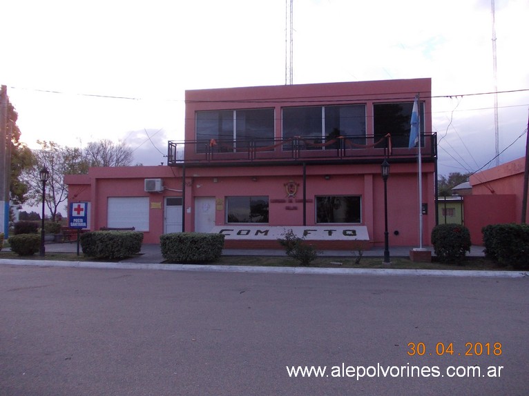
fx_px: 428
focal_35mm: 28
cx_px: 264
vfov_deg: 49.7
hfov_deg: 63.5
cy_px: 198
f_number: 2.7
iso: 110
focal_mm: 4
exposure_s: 1/250
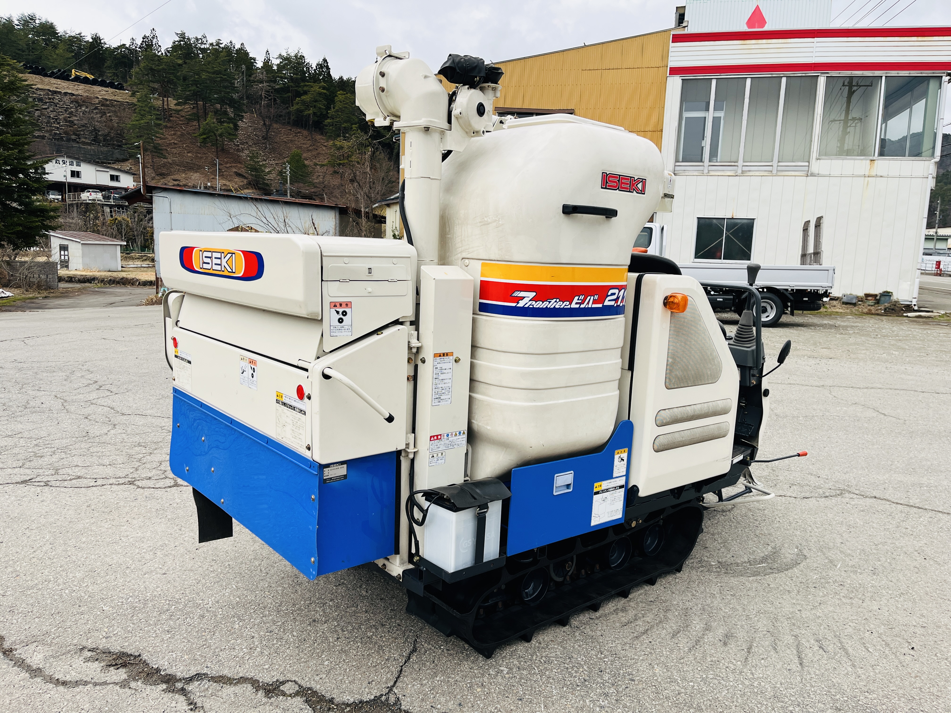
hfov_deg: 67.3
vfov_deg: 53.1
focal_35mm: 26
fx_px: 714
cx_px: 476
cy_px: 356
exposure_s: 1/345
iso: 50
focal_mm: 5.1
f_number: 1.6
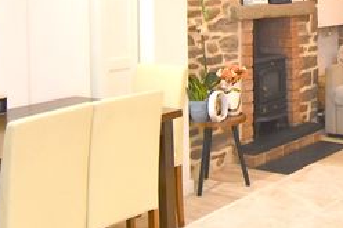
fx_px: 590
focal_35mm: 62
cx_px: 314
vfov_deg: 21.1
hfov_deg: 30.8
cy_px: -2
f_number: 4.5
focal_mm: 10
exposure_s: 1/160
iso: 800
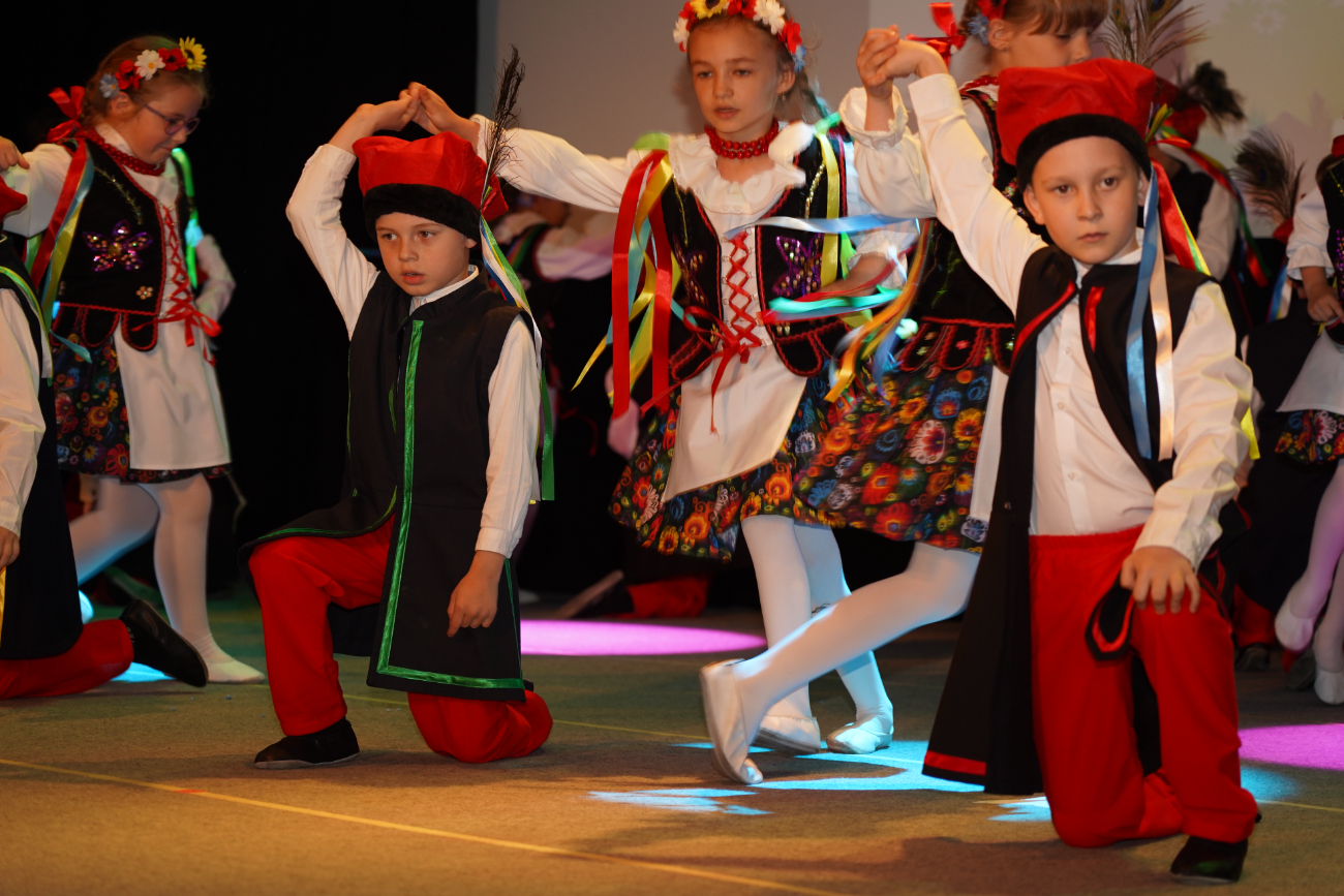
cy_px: 448
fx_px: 3883
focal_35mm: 104
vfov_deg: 13.2
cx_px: 672
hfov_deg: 19.6
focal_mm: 104
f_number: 4
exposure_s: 1/100
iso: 640
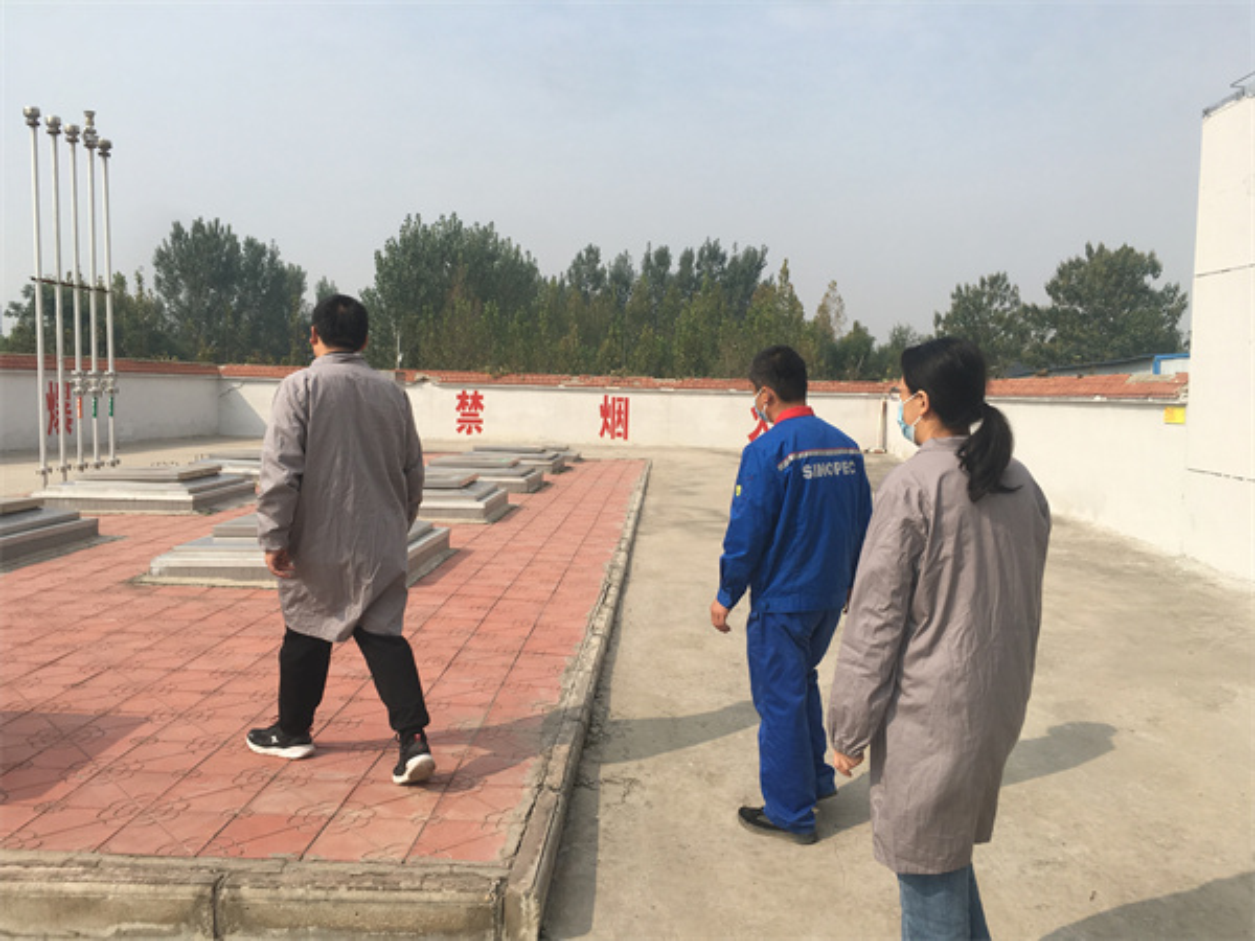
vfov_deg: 48.2
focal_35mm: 29
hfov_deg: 61.7
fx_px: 1051
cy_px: 470
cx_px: 628
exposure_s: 1/2262
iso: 25
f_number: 2.2
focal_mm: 4.15
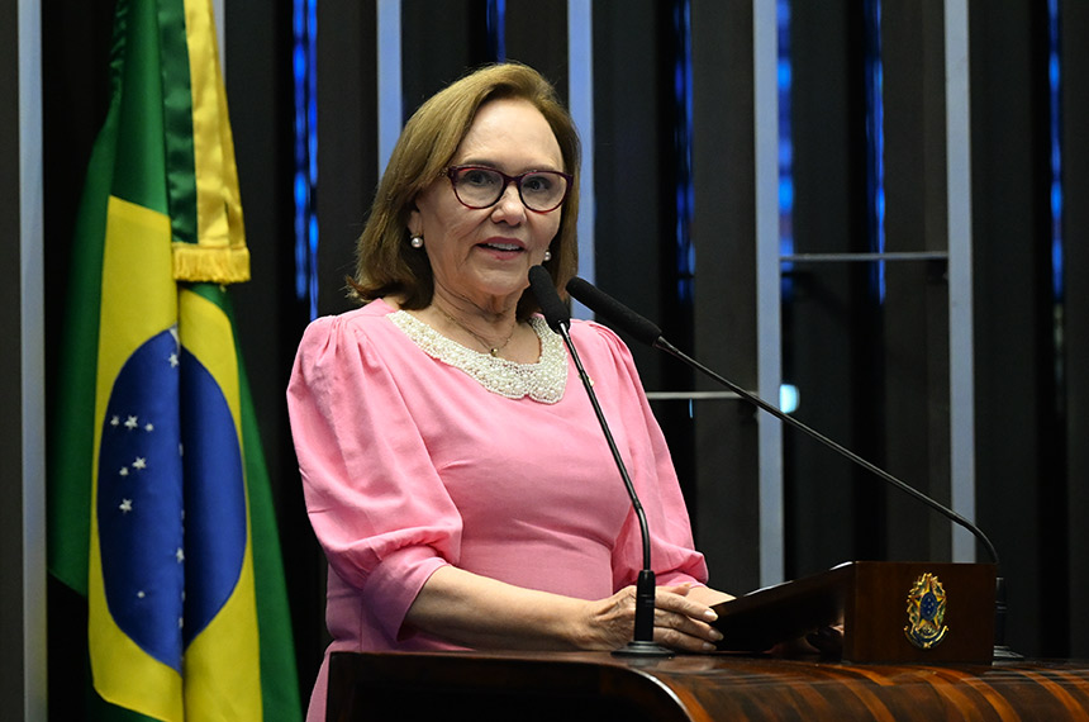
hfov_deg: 10.3
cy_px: 361
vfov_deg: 6.8
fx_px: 6039
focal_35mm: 200
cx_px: 544
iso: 4000
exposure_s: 1/160
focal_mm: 200
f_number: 4
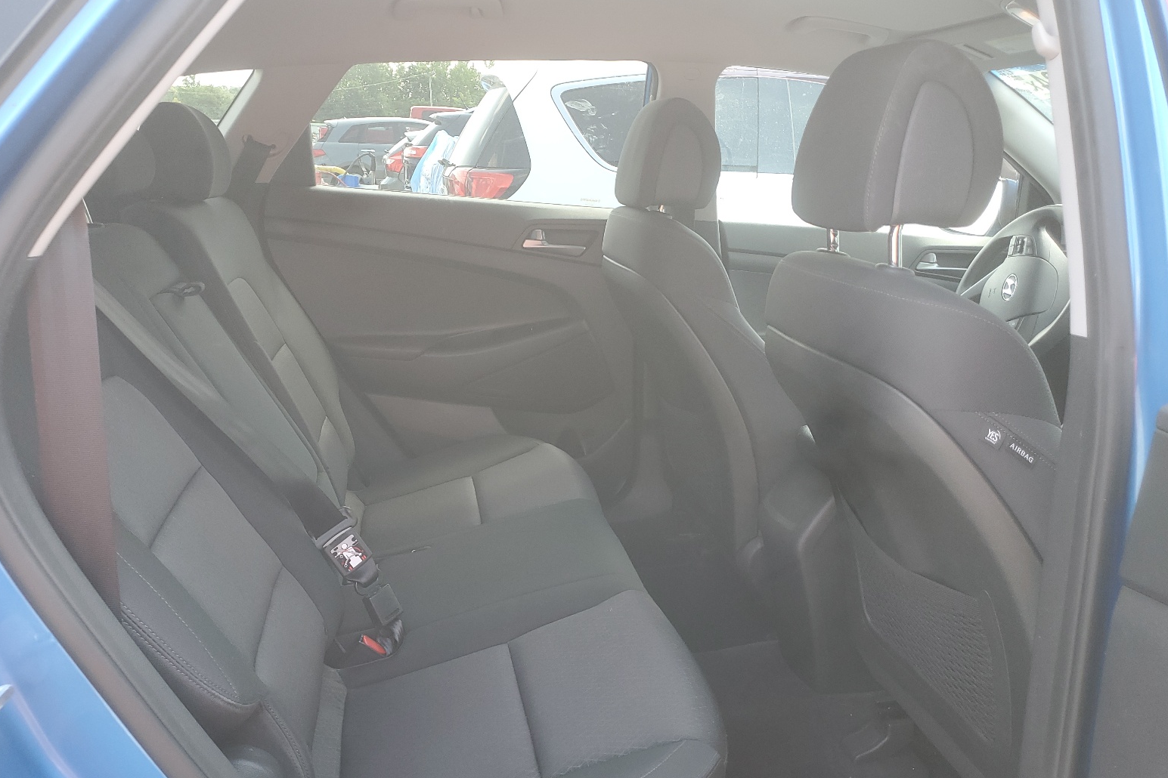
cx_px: 570
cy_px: 421
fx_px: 908
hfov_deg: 65.5
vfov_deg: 46.4
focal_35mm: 28
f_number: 1.5
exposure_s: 1/120
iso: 56
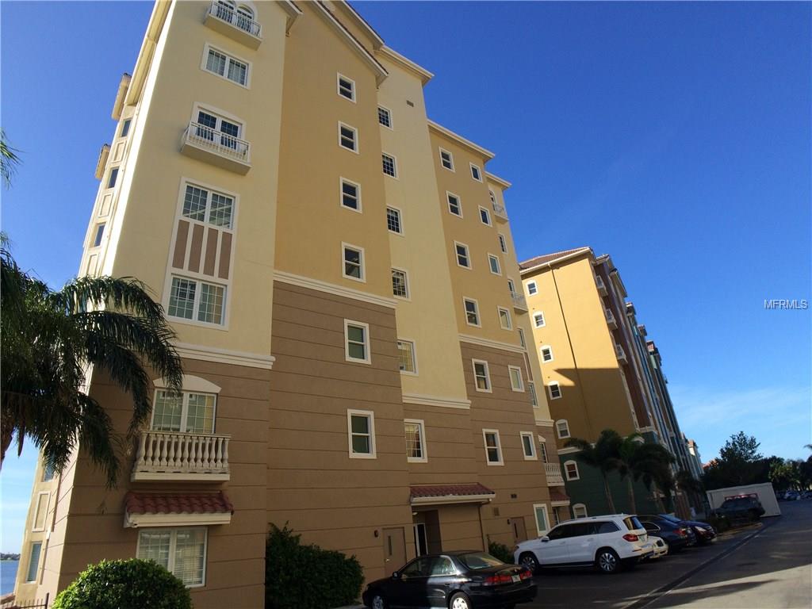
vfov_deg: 48.2
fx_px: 680
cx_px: 406
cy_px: 304
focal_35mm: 29
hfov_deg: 61.7
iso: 32
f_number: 2.2
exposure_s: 1/1325
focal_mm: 4.15
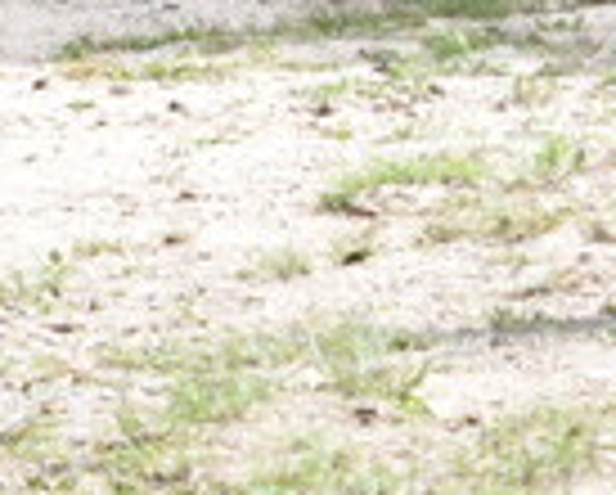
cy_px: -882
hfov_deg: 5.1
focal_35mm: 375
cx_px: 823
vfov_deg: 4.0
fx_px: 6846
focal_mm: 38
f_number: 6.3
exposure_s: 1/160
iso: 200
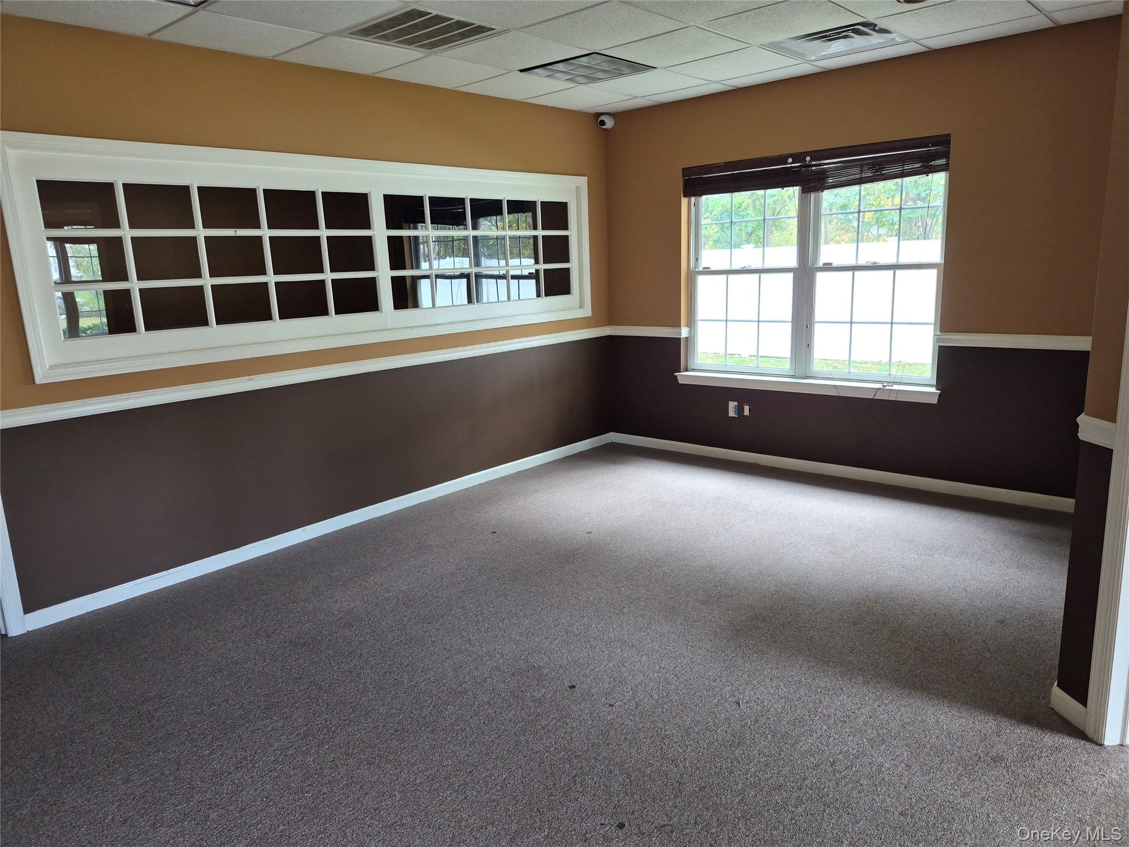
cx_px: 564
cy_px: 424
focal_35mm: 23
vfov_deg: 58.9
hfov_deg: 73.9
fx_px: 750
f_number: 1.8
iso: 320
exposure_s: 1/120
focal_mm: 5.4
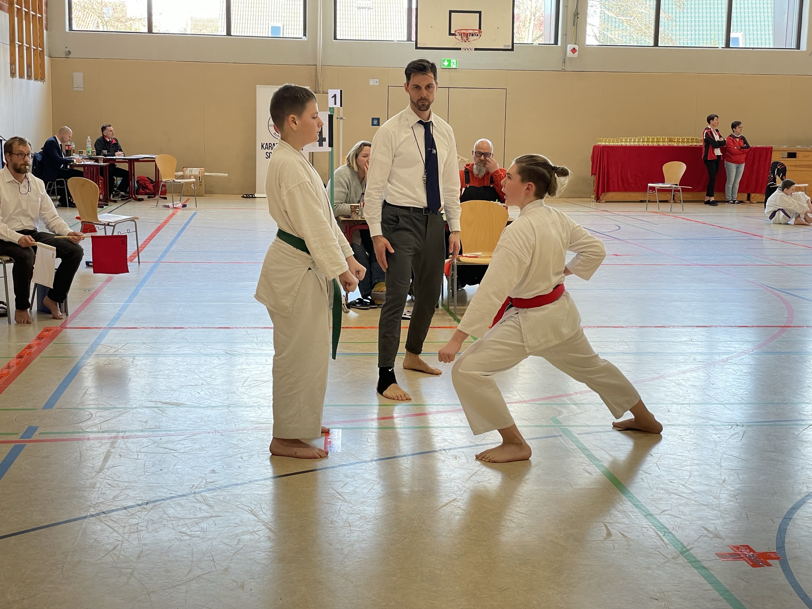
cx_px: 406
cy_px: 304
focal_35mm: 52
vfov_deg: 28.0
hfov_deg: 36.8
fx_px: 1220
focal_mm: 6
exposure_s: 1/100
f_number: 2
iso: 125
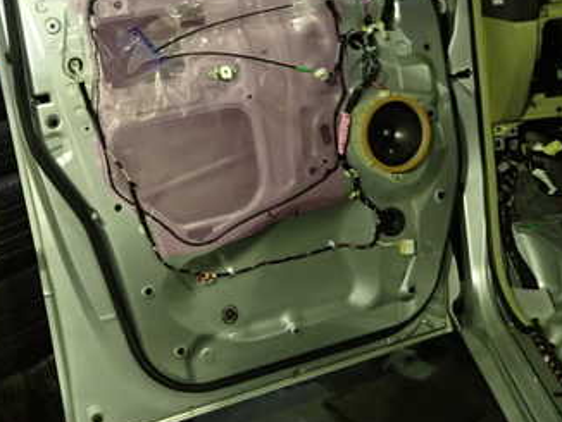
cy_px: 88
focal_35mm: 46
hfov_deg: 40.4
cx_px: 162
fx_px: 747
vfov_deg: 30.8
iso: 500
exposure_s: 1/30
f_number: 2
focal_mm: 4.5
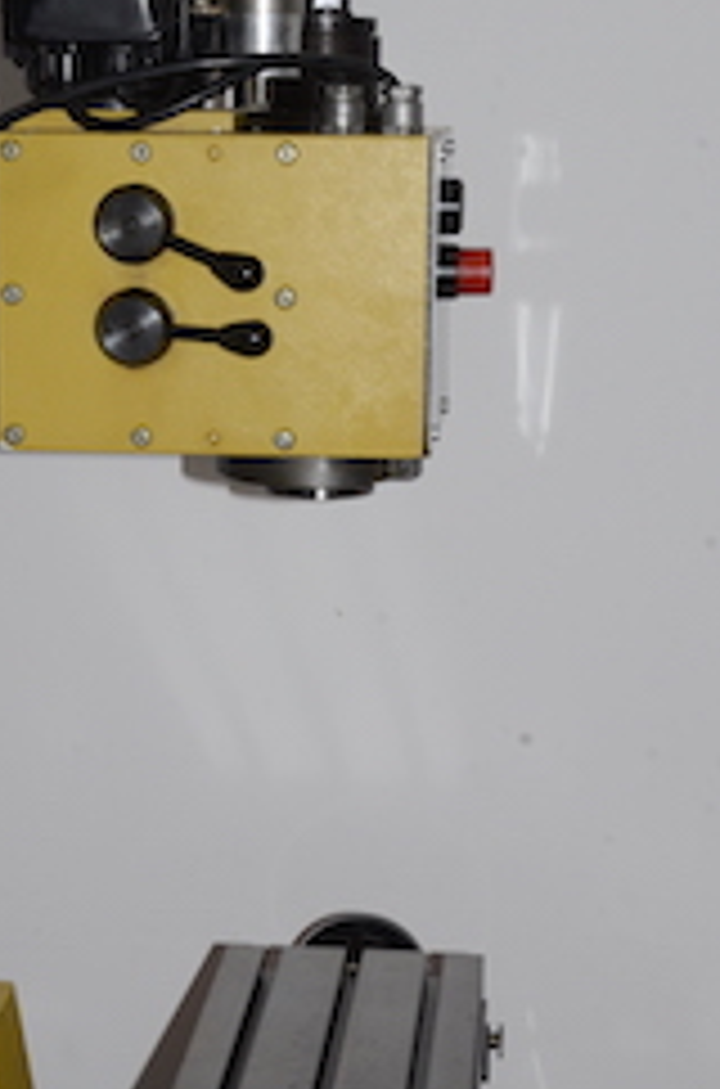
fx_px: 2896
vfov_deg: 21.3
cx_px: 234
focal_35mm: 96
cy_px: 549
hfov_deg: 14.1
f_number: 18
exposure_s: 1/60
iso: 800
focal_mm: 38
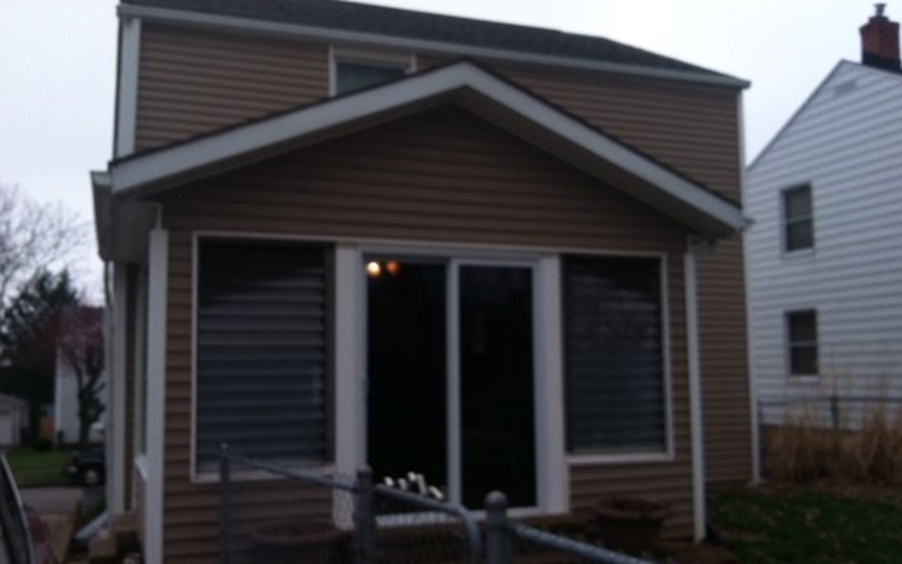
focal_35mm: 38
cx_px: 442
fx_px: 934
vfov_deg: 33.6
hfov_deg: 51.5
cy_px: 305
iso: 80
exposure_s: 1/213
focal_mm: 3.85
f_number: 2.8
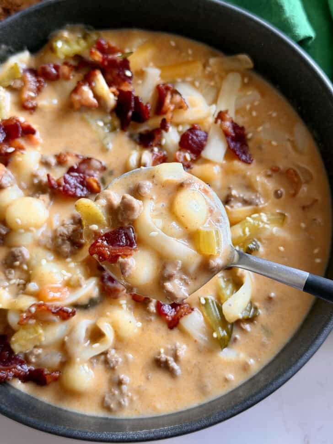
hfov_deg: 30.3
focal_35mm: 48
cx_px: 166
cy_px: 222
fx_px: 616
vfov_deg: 39.7
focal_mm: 6.8
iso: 100
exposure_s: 1/60
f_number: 1.8
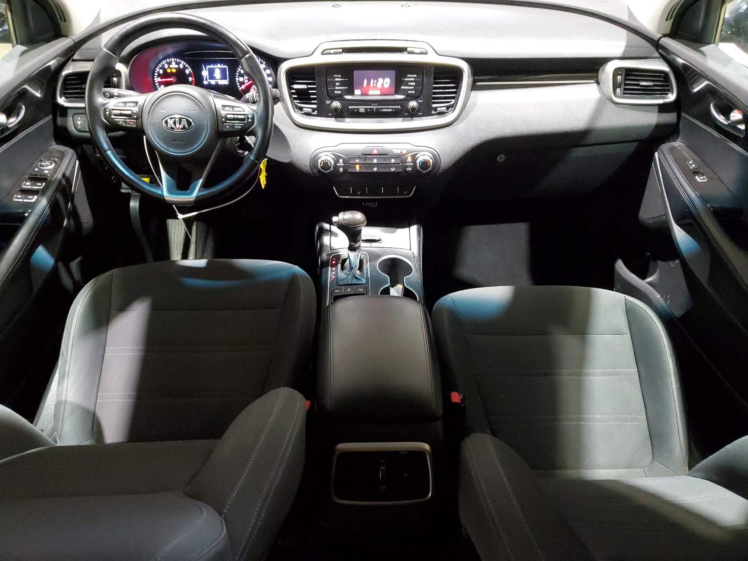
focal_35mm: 26
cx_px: 374
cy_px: 280
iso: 422
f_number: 1.5
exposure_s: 1/15
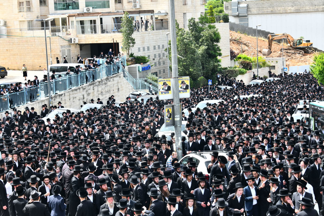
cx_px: 162
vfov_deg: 19.5
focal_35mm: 70
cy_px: 108
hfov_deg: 28.8
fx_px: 630
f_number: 8
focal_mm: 70
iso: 200
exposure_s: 1/160
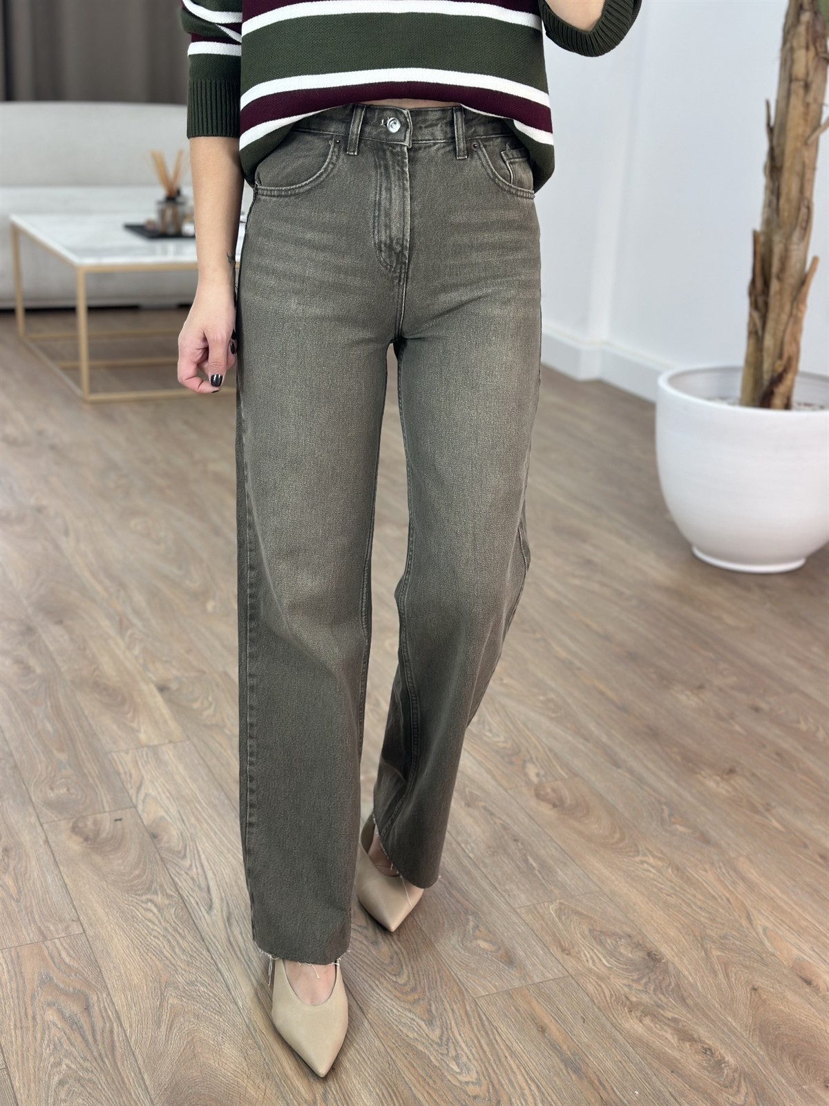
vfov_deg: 39.7
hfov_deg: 30.3
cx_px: 414
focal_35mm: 48
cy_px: 553
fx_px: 1533
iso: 64
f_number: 1.78
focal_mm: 6.86
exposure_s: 1/100
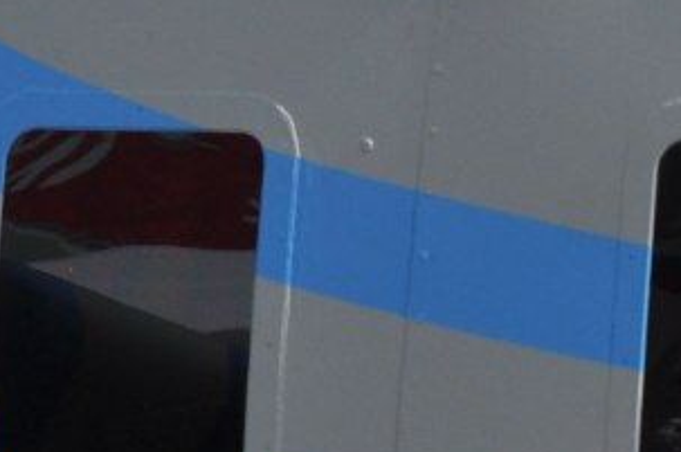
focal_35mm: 963
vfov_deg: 1.4
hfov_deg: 2.1
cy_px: -830
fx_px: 18195
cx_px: 593
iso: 200
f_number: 8
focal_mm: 95
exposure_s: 1/800
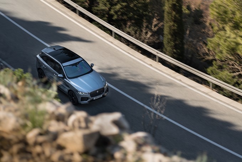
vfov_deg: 13.1
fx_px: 706
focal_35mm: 105
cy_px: 81
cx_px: 121
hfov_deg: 19.4
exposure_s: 1/80
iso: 50
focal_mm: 105
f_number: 4
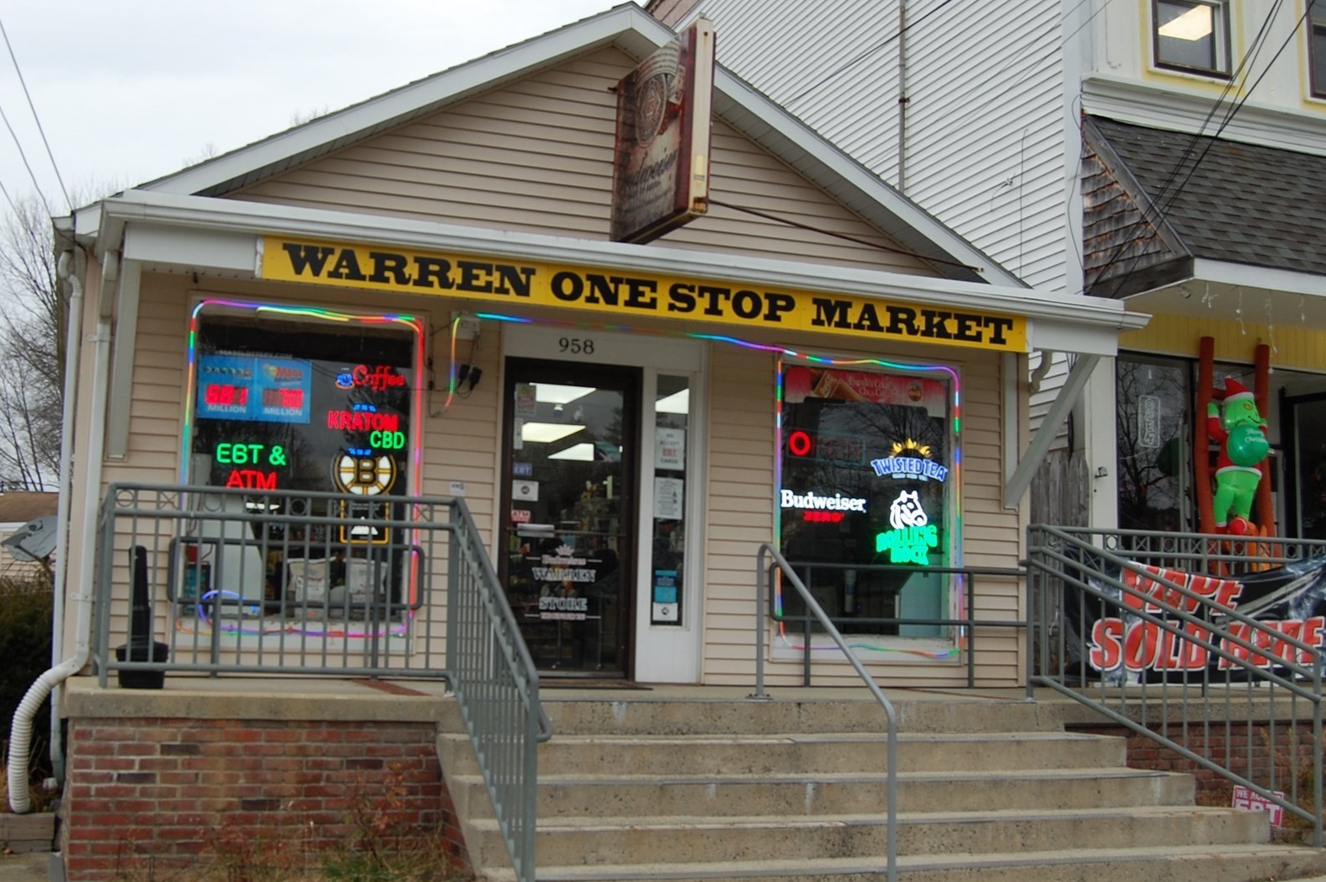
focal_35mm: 39
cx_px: 564
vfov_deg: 34.2
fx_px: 1436
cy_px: 466
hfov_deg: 49.4
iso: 250
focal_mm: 20
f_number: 5.6
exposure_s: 1/125
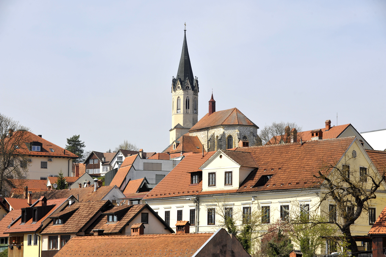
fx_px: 1243
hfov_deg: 17.7
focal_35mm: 116
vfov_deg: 11.8
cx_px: 193
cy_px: 128
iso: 400
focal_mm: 116
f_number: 11
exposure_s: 1/640
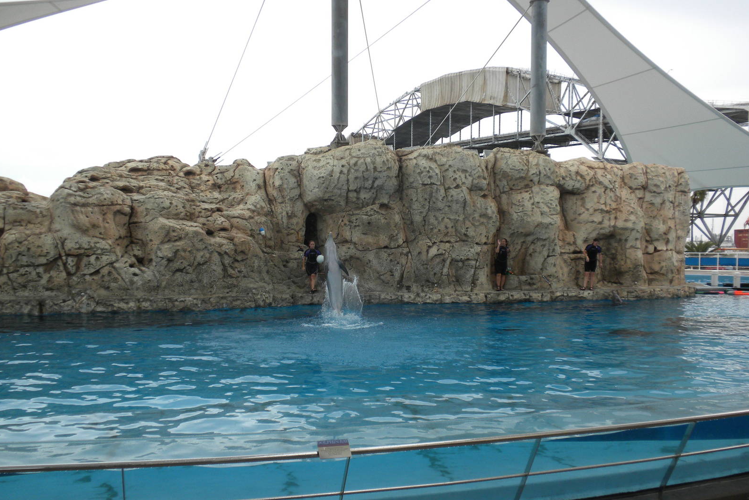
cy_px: 270
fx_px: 811
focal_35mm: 39
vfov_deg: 34.2
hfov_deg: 49.5
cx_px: 374
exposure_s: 1/479
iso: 81
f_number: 3.5
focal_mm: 6.6
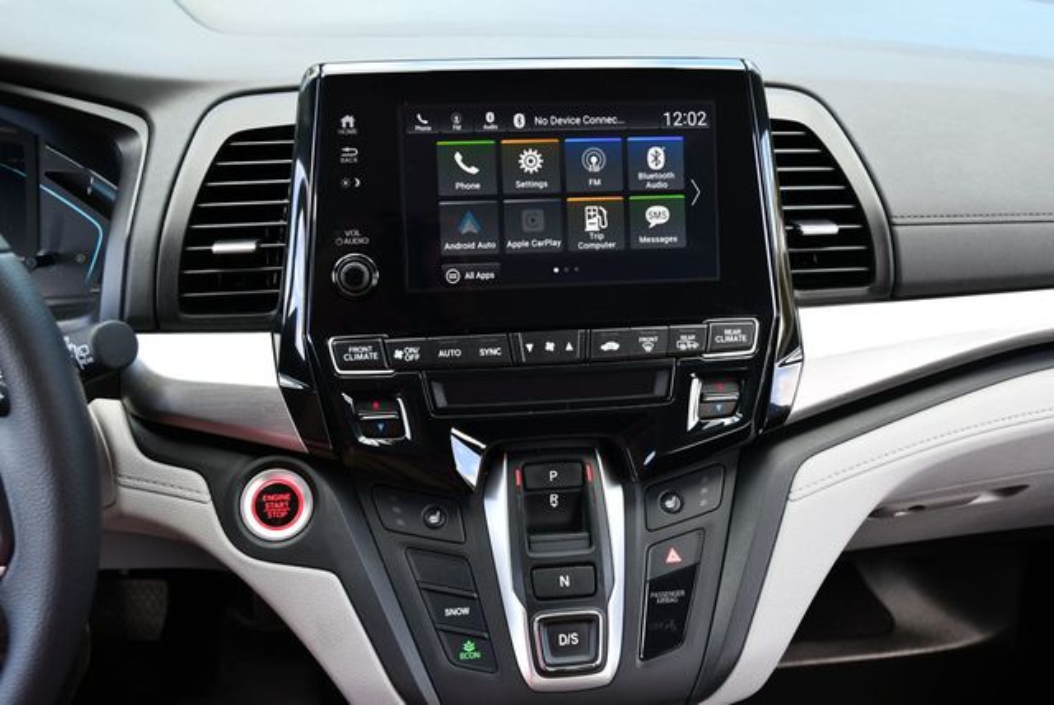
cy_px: 352
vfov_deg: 36.9
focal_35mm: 36
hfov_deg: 53.1
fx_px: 1055
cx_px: 527
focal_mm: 18
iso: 400
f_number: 4
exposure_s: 1/250
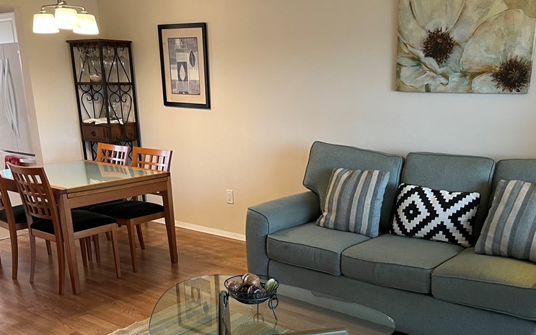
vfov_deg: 33.0
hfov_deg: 51.3
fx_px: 555
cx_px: 314
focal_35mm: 38
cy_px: 243
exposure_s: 1/60
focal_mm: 5.1
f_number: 1.6
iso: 125
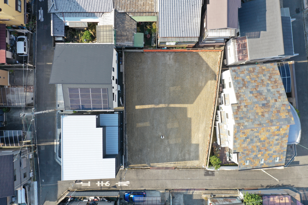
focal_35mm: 29
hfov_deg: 63.7
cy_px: 105
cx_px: 155
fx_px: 248
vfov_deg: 45.0
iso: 100
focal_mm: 10.26
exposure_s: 1/200
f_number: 4.5
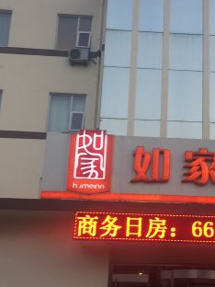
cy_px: 156
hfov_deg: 22.1
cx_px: 191
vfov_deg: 29.8
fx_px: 538
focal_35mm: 65
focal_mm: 4.15
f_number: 2.2
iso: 32
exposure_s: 1/50
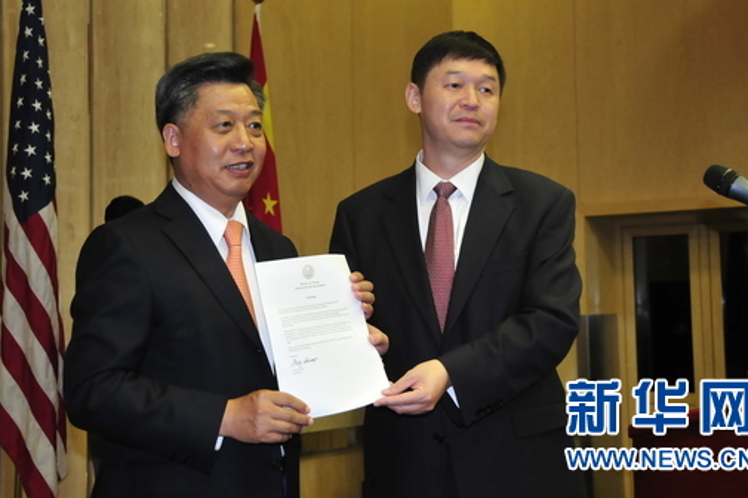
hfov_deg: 35.1
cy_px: 205
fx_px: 1184
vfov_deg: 23.7
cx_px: 354
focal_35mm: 57
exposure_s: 1/60
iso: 800
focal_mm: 32
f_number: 5
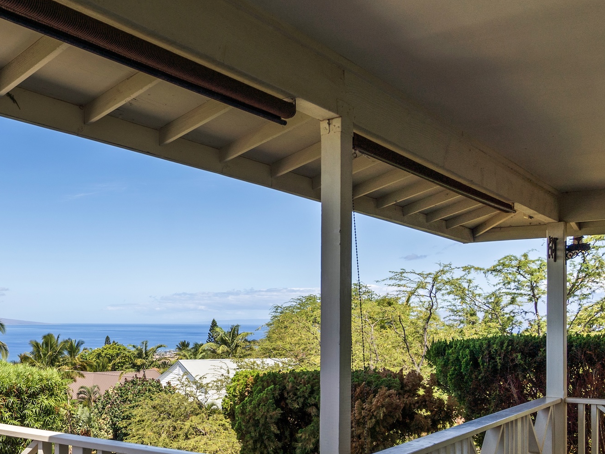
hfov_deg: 40.6
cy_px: 321
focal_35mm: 42
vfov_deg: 33.9
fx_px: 734
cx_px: 35
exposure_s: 1/200
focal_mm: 16
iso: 100
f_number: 8
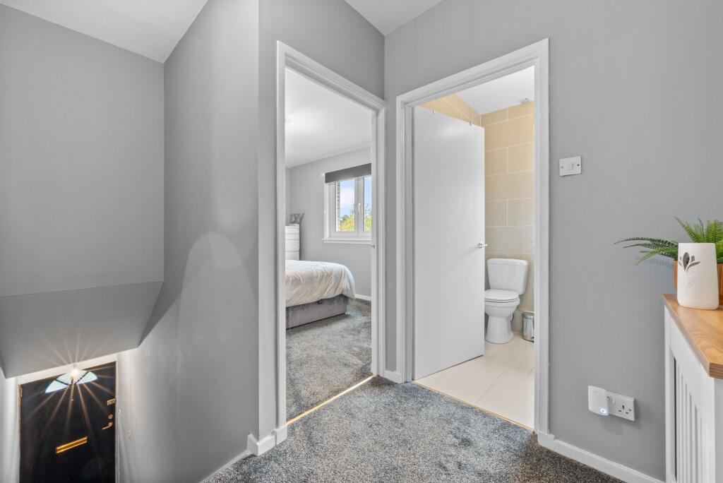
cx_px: 362
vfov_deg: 81.3
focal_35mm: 14
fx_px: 281
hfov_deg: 104.2
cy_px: 242
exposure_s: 5
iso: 640
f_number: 14
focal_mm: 14
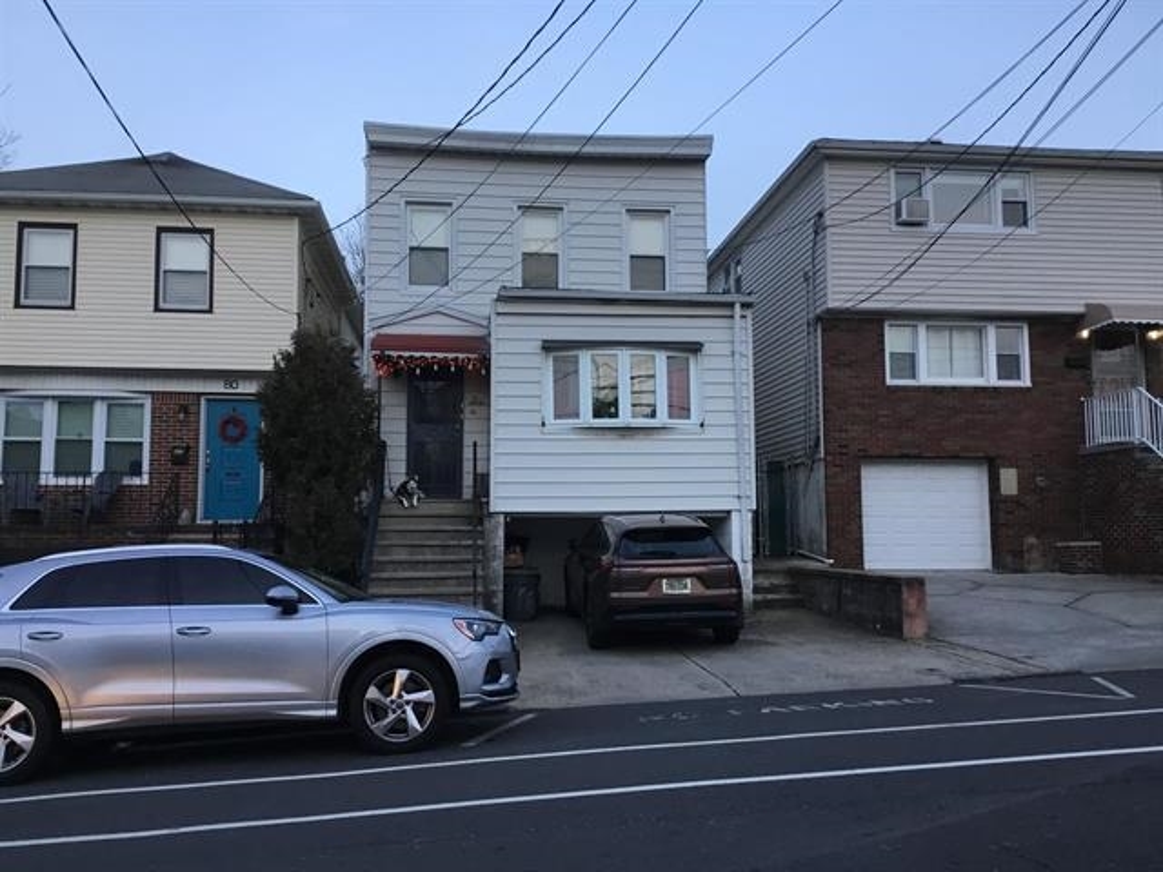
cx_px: 582
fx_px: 1042
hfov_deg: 58.4
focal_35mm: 31
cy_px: 436
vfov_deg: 45.4
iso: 25
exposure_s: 1/40
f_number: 2.4
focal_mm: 3.3
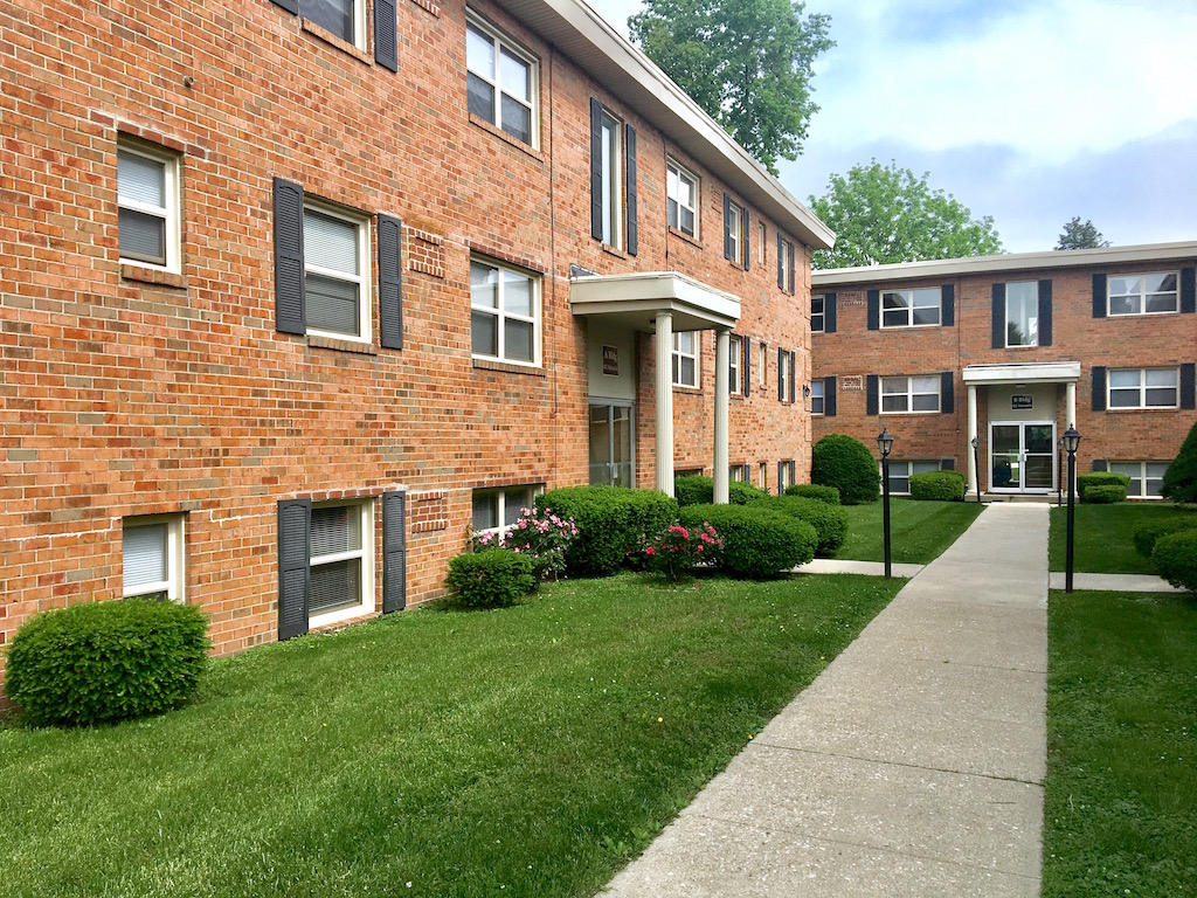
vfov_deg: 48.2
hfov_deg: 61.7
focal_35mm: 29
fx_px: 1003
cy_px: 449
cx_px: 598
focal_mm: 4.15
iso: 25
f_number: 2.2
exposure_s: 1/1241
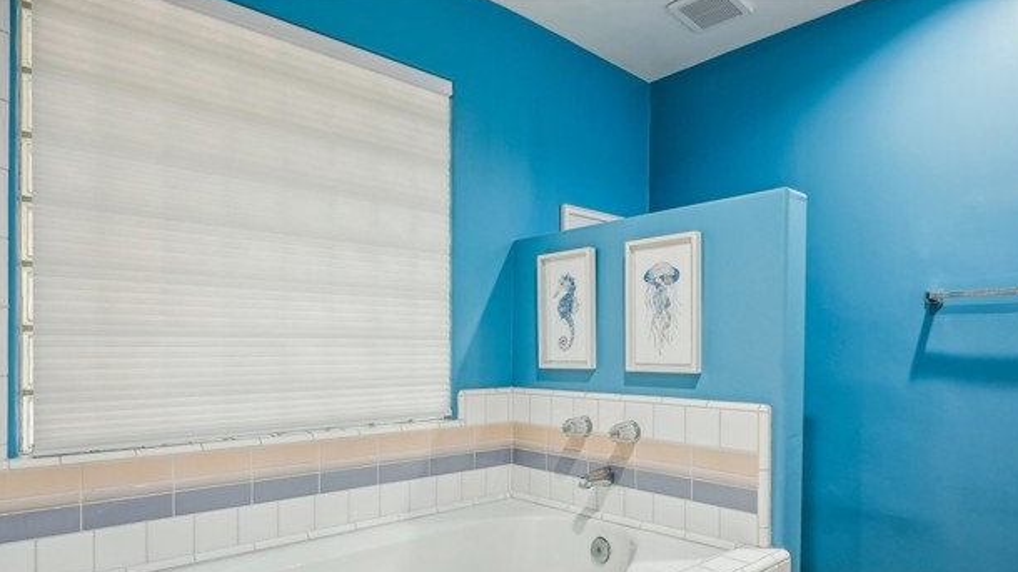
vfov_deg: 51.1
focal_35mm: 22
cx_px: 506
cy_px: 346
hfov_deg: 81.2
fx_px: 594
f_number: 8
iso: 400
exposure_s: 1/10
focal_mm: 20
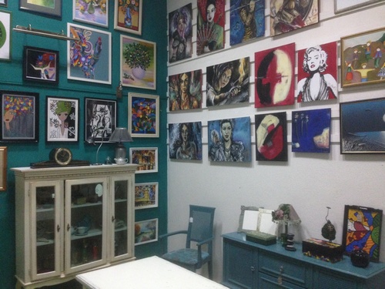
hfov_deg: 55.4
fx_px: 367
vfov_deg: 42.9
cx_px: 192
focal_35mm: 33
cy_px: 144
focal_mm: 4.12
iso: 400
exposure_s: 1/20
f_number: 2.4
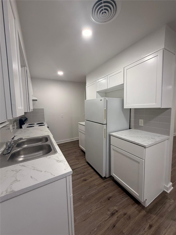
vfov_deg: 102.1
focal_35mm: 14
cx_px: 88
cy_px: 118
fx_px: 95
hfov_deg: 85.7
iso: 250
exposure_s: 1/120
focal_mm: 2.22
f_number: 2.2
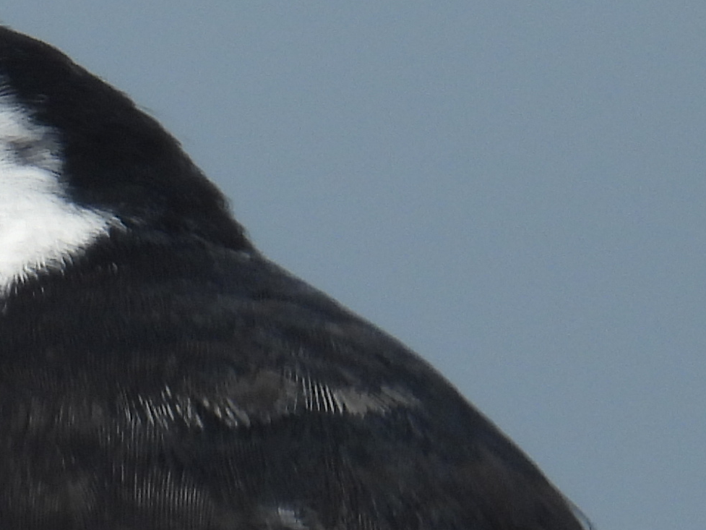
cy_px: 396
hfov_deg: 0.4
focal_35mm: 4481
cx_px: -244
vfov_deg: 0.3
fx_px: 91402
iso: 100
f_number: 5.6
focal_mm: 170
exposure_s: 1/320
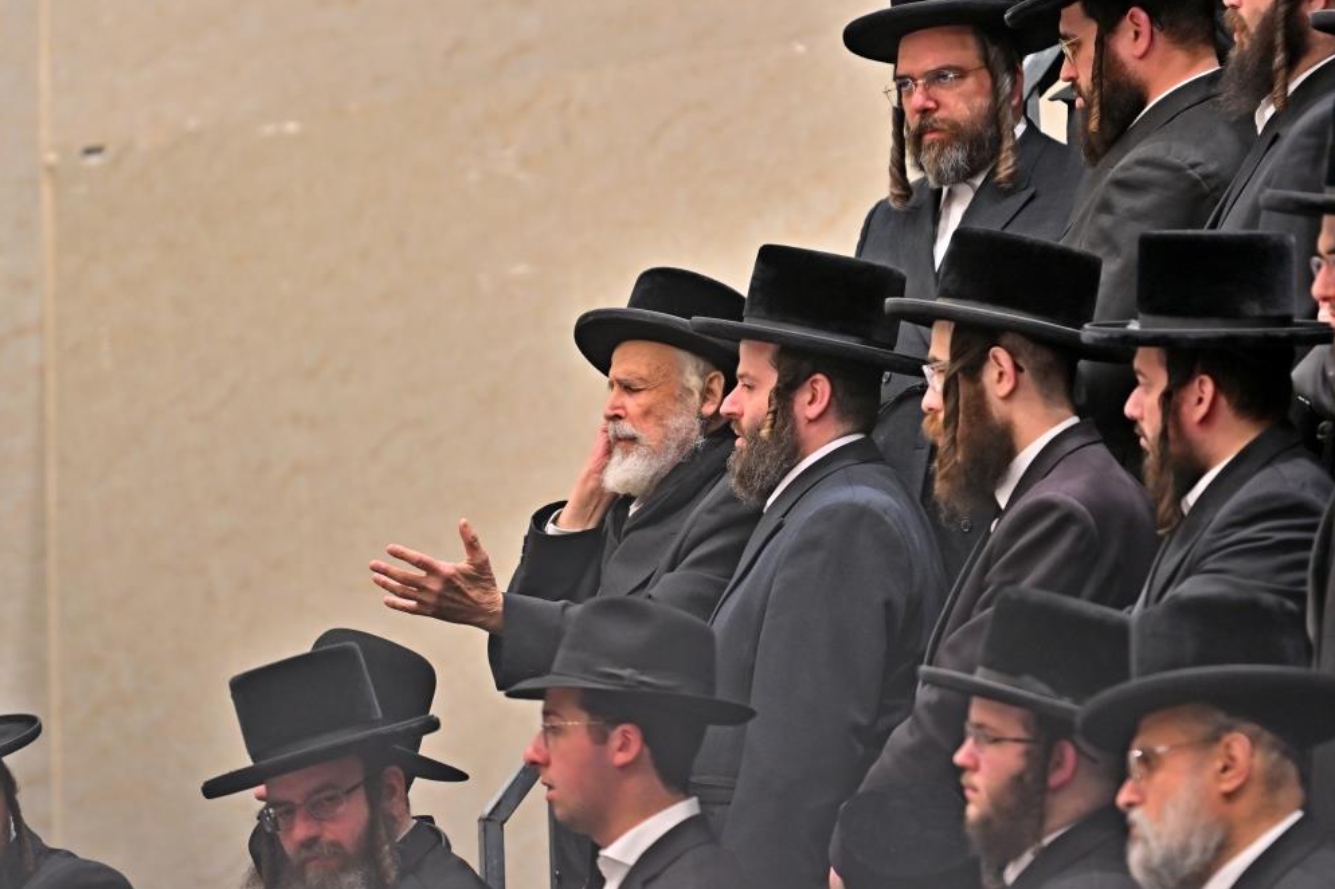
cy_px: 453
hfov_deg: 6.7
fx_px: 11454
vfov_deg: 4.4
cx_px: 649
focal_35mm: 309
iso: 500
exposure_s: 1/400
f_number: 2.8
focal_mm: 200
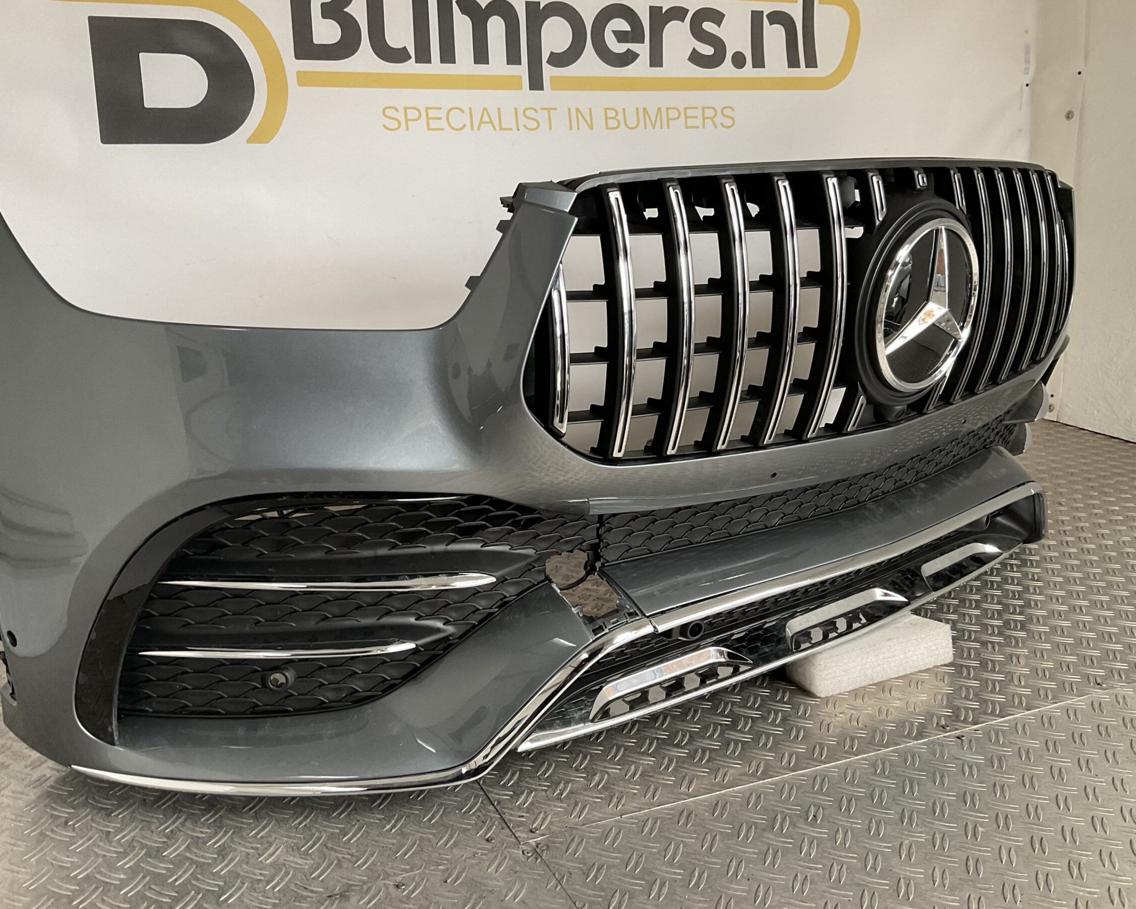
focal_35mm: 32
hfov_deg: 55.5
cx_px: 499
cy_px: 441
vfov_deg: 45.8
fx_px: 1076
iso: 64
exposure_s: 1/50
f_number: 1.8
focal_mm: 3
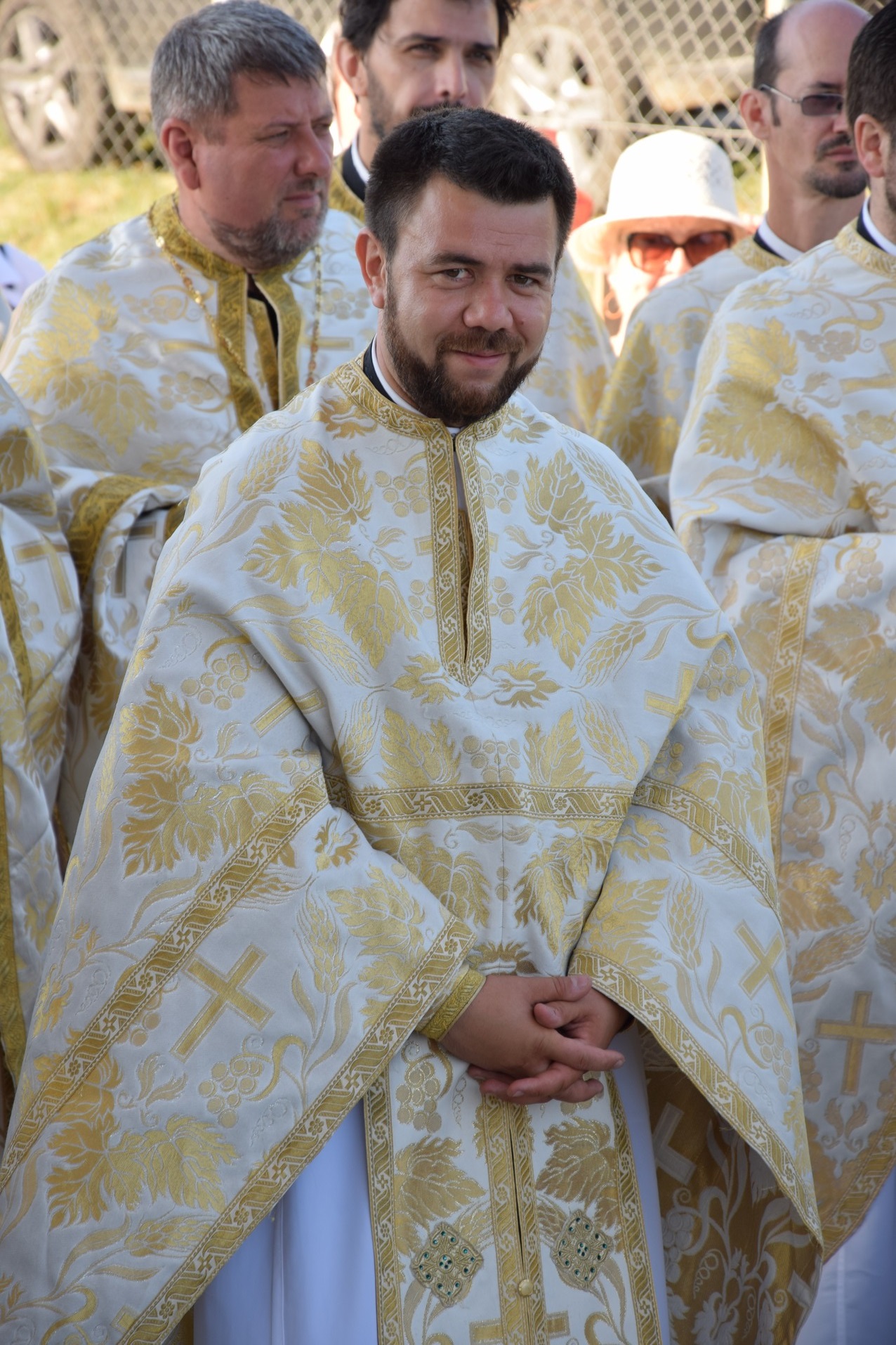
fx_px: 5880
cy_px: 672
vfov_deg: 13.0
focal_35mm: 158
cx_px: 448
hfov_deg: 8.7
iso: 100
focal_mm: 105
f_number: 6.3
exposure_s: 1/80
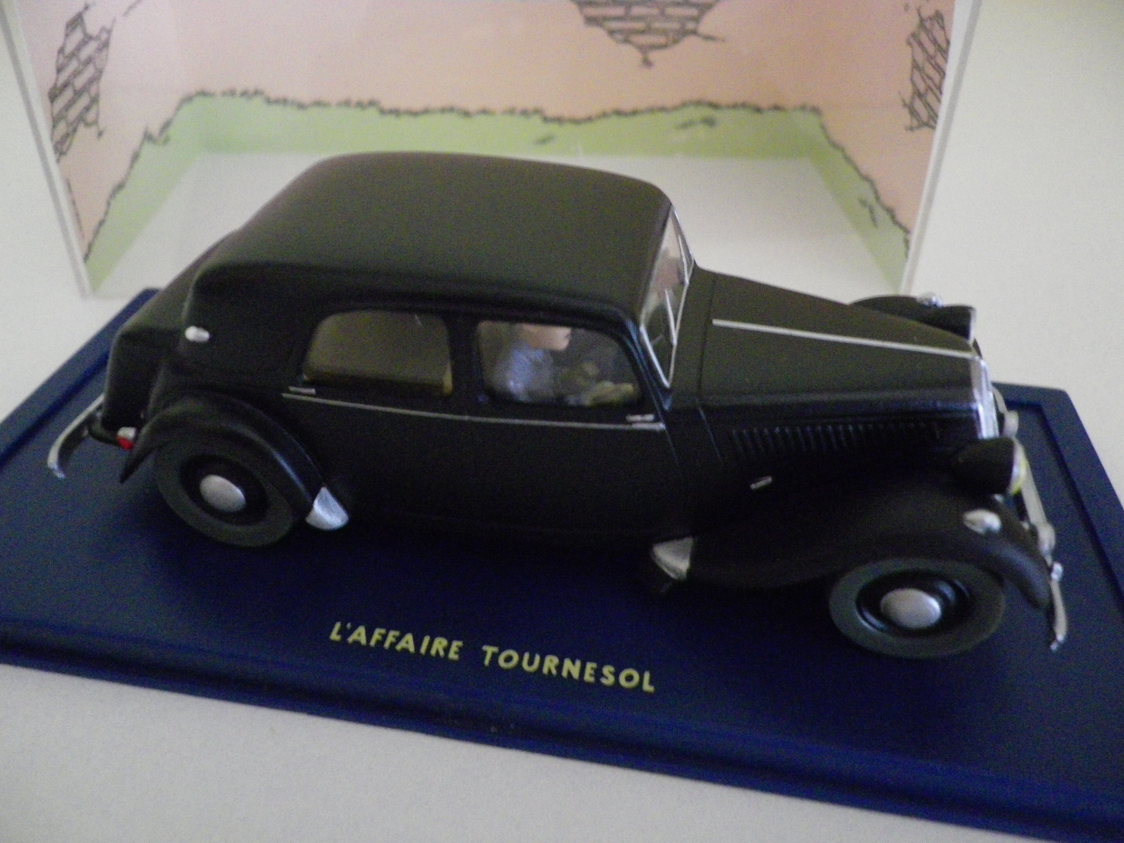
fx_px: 909
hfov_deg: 63.4
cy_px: 422
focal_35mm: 28
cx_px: 562
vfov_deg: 49.7
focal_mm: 4.9
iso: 800
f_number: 2.6
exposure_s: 1/4
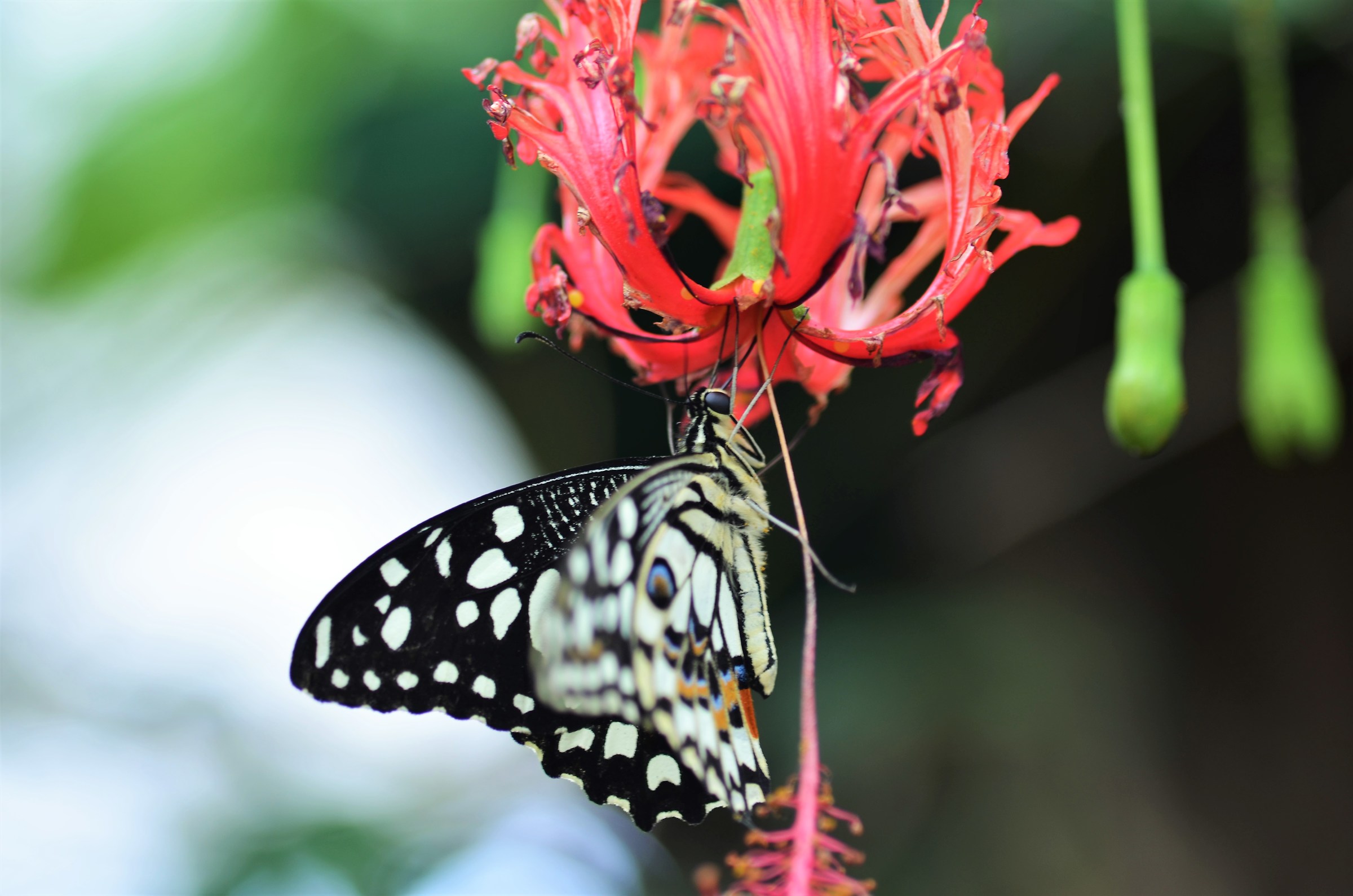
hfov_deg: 13.1
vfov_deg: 8.7
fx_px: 5906
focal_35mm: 158
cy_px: 448
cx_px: 676
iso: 100
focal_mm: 105
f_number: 2.8
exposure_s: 1/80
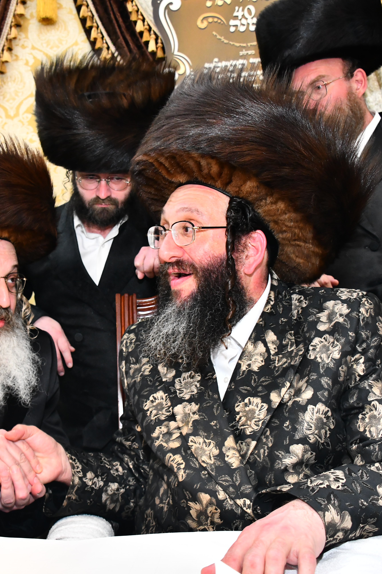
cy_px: 291
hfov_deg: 30.9
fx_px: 684
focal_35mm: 43
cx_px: 122
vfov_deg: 45.4
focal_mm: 28
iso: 1600
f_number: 5.6
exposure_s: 1/125
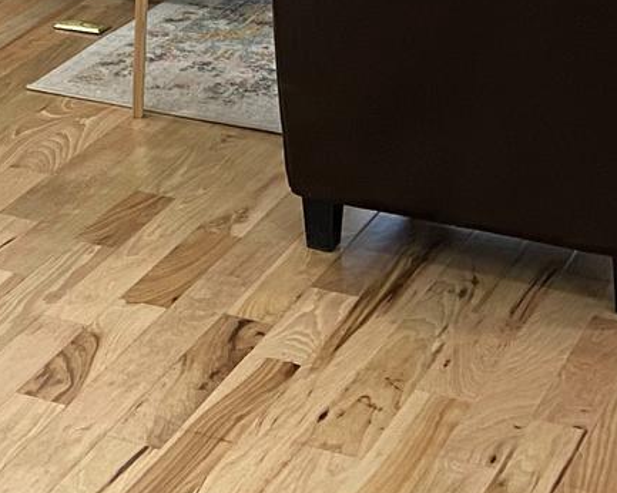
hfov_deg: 15.1
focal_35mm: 120
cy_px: -520
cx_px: -235
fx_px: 2190
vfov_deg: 11.5
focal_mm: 4.25
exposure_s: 1/60
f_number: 1.8
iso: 80
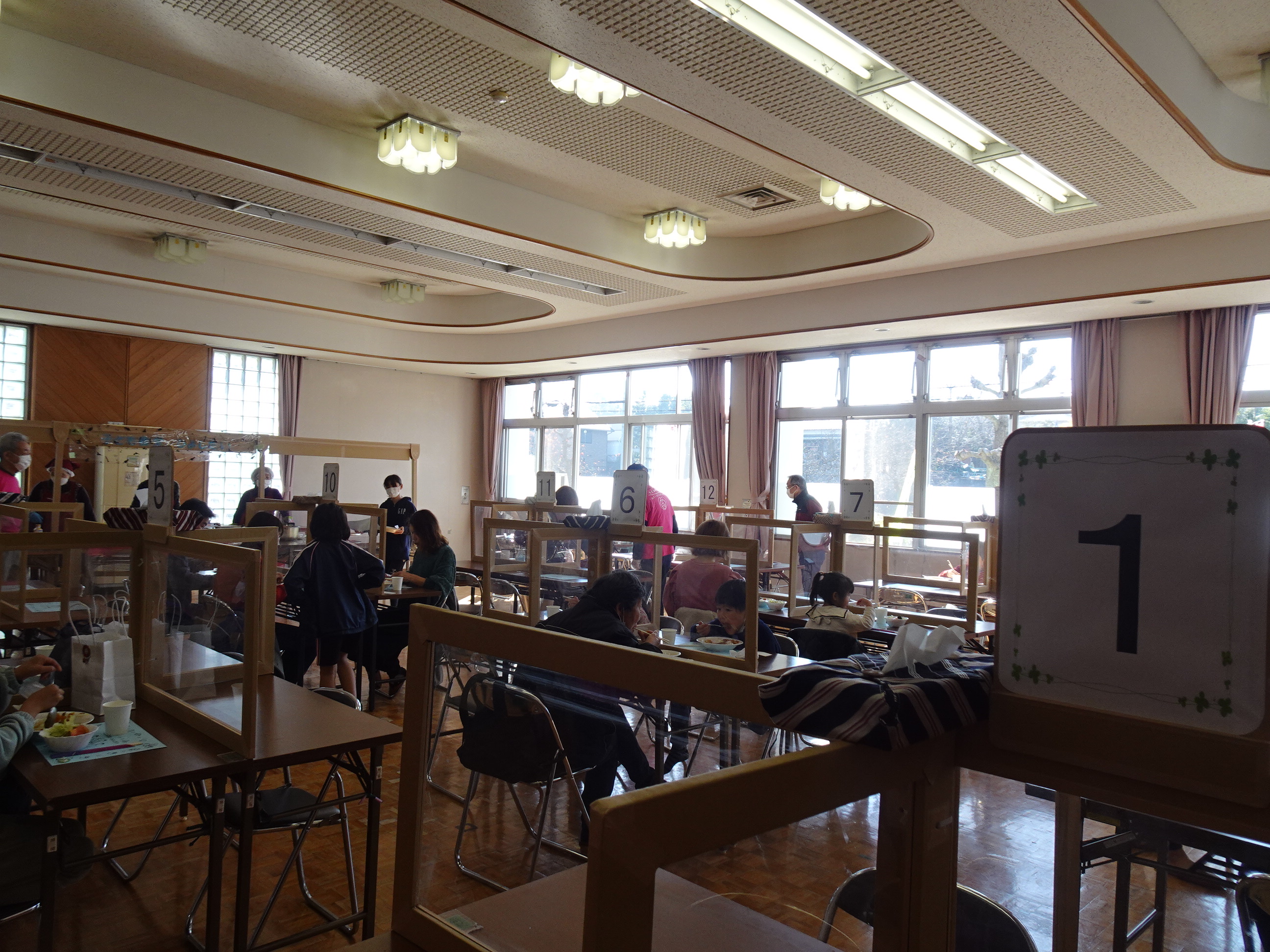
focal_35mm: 24
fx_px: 881
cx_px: 635
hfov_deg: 71.6
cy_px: 476
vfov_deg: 56.8
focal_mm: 4.25
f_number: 3.5
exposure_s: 1/100
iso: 80
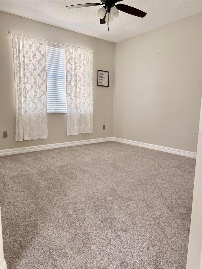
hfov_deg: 56.8
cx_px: 101
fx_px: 187
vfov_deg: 71.6
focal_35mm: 24
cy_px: 134
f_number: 1.78
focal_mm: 6.76
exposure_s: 1/144
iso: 160
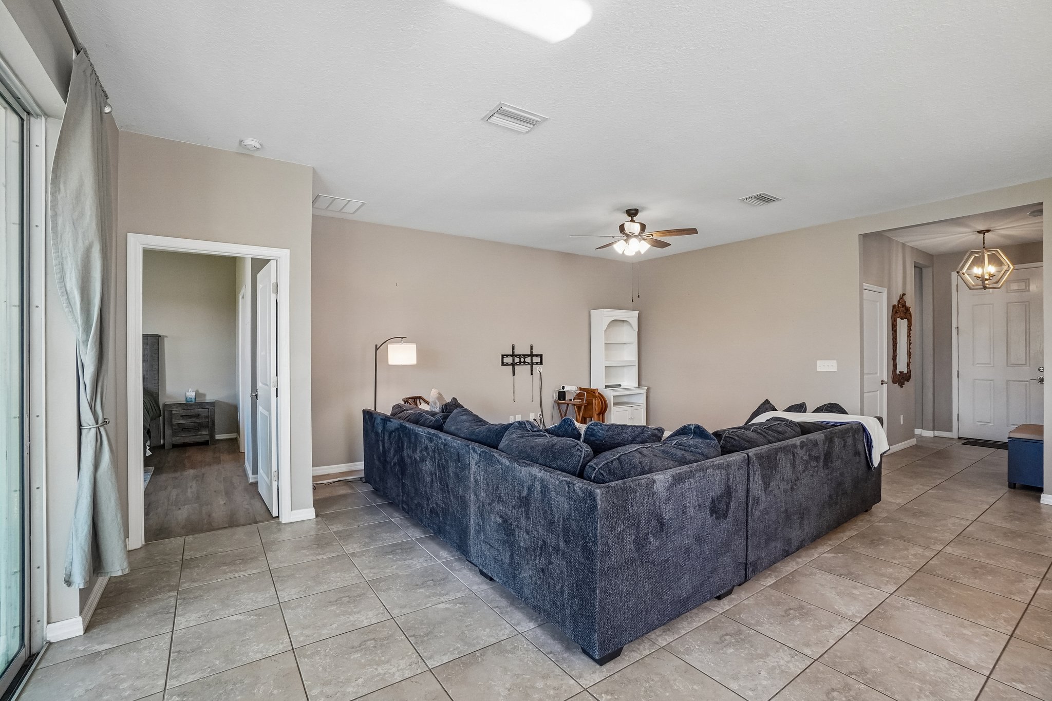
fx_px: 438
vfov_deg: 77.3
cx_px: 526
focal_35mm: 15
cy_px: 350
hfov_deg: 100.4
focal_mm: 10
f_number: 8
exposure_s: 1/30
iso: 1000
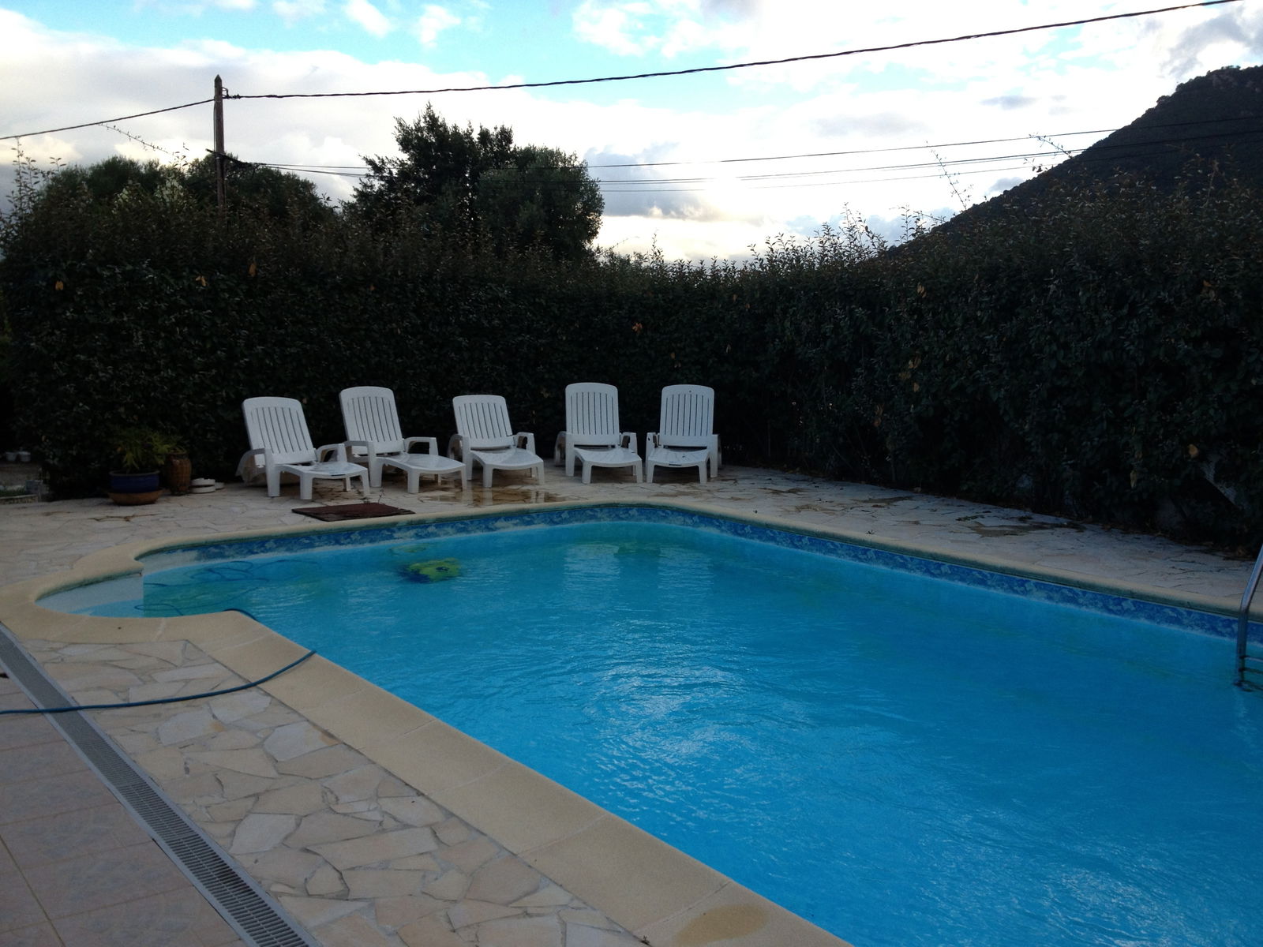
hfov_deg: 52.6
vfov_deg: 40.7
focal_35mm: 35
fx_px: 1277
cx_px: 632
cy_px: 474
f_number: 2.4
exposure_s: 1/351
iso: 50
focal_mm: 4.28
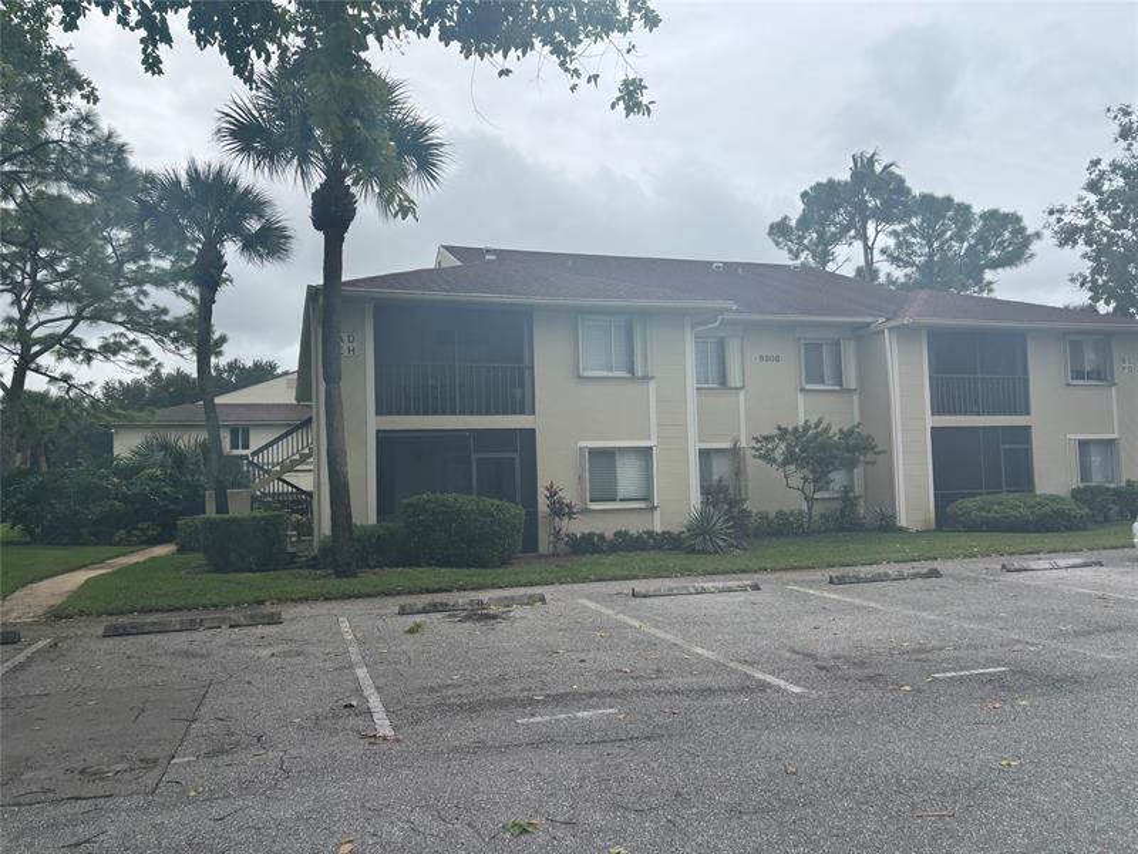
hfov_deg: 67.3
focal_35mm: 26
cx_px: 569
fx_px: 855
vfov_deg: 53.1
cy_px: 427
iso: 50
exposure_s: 1/3021
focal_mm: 5.96
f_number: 1.6
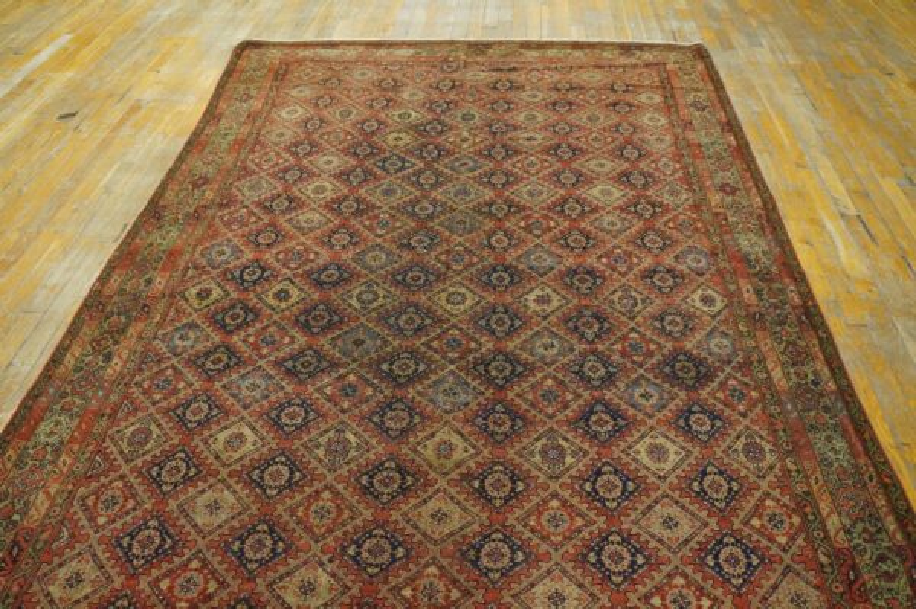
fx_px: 686
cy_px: 304
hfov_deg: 67.4
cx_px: 458
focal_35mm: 27
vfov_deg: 47.9
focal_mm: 18
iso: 3200
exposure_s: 1/160
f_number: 4
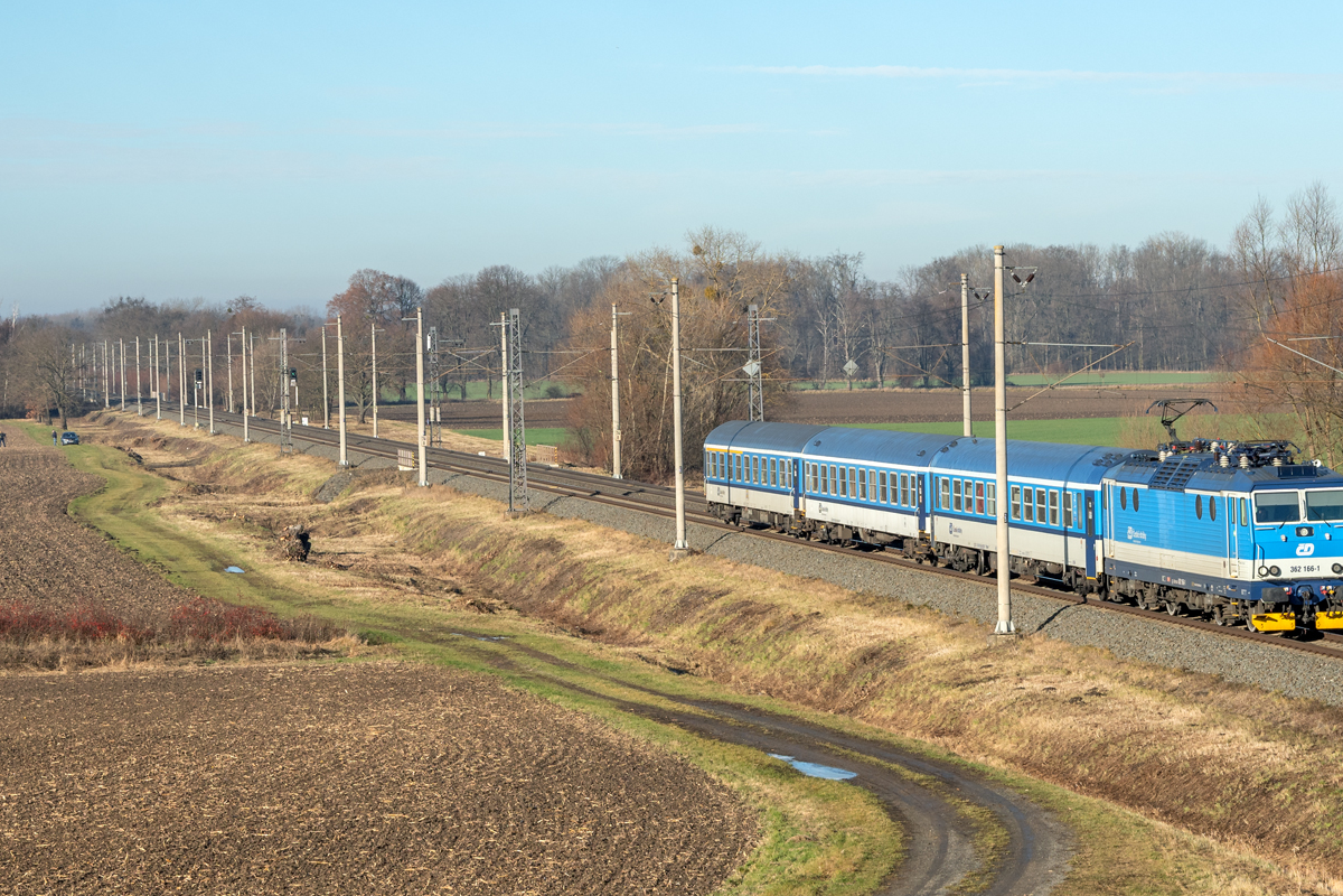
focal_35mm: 116
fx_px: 4327
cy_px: 452
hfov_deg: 17.6
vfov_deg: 11.8
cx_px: 855
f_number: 9
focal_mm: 58
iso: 160
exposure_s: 1/640
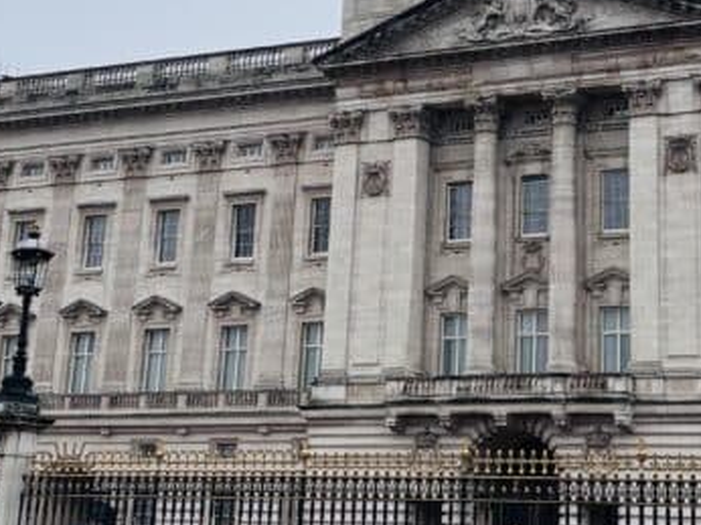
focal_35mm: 77
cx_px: 490
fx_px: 1558
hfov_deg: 25.2
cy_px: 111
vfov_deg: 18.9
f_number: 1.6
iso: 50
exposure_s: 1/1984
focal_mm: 5.96
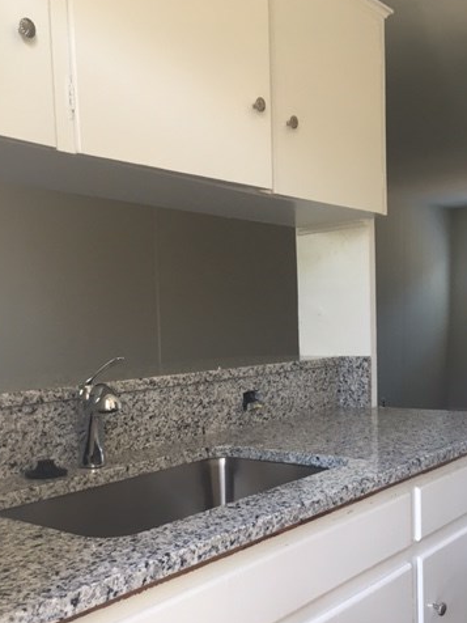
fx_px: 702
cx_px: 234
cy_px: 399
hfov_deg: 36.8
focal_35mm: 39
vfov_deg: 47.3
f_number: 2.2
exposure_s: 1/30
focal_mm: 4.15
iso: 64
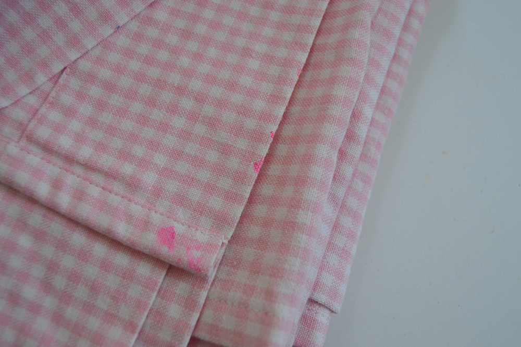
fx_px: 564
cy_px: 174
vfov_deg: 34.2
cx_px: 260
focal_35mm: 39
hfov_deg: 49.6
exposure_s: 1/60
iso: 800
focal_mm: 26
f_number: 4
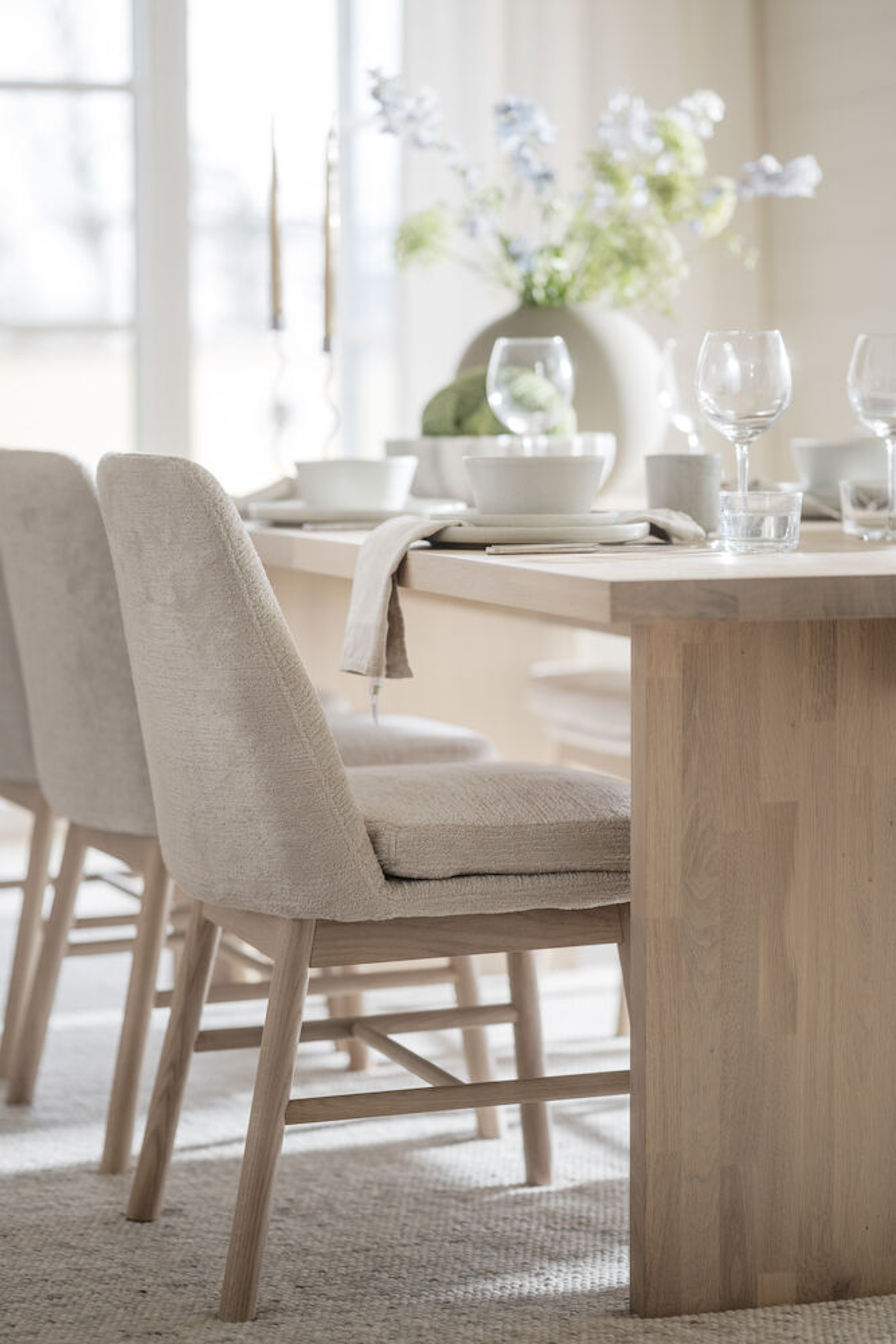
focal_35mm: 85
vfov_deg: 23.9
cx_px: 448
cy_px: 672
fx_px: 3172
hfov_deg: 16.1
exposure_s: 1/125
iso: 250
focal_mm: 85
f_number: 1.8
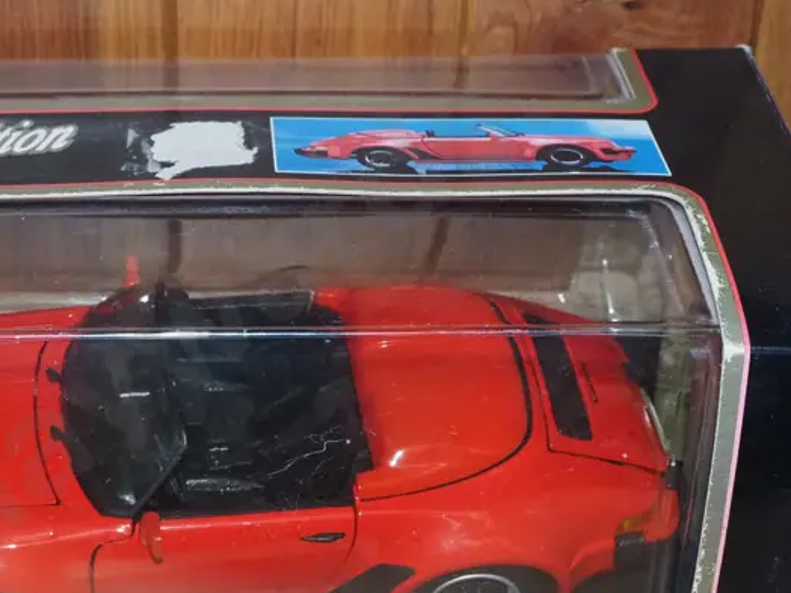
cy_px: 315
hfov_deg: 22.6
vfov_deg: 17.2
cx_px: 225
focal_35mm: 86
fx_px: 1965
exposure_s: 1/160
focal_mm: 22
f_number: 5.6
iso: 2500
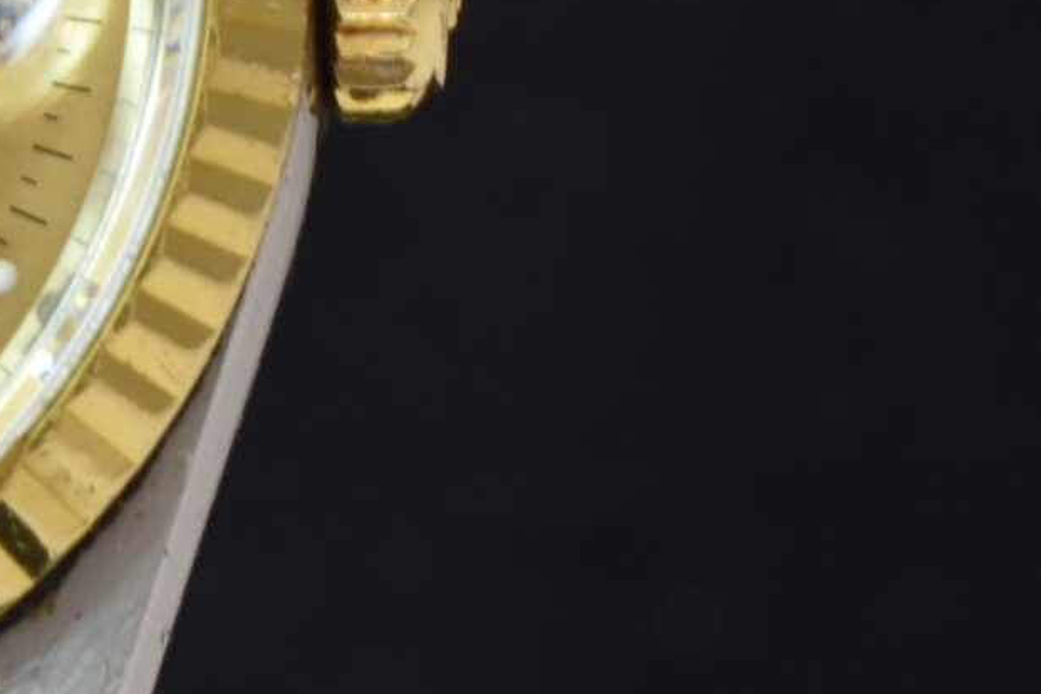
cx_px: -439
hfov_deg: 3.7
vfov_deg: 2.5
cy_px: -1
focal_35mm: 557
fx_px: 16105
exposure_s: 1/2.5
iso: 100
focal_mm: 90
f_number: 14
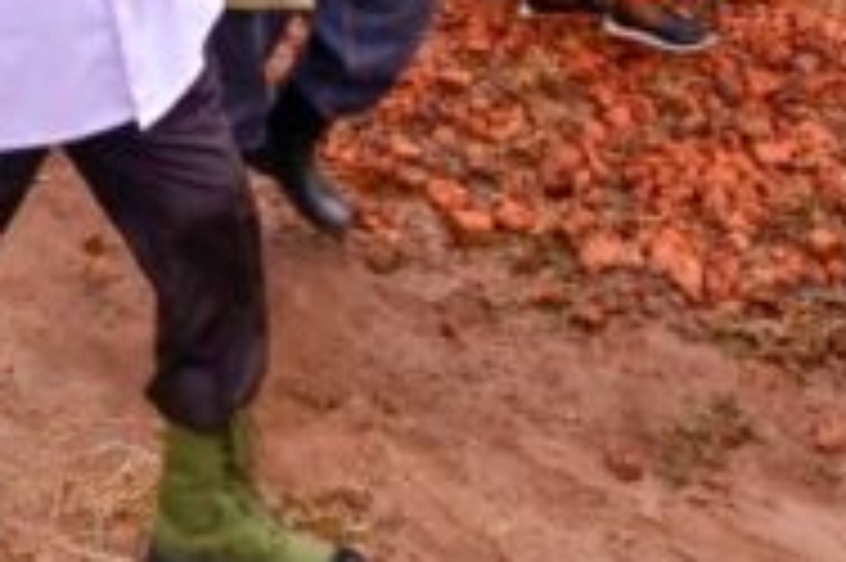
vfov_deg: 21.2
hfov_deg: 35.5
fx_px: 1315
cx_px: 333
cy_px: -229
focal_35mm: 56
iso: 1250
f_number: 13
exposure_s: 1/160
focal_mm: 14
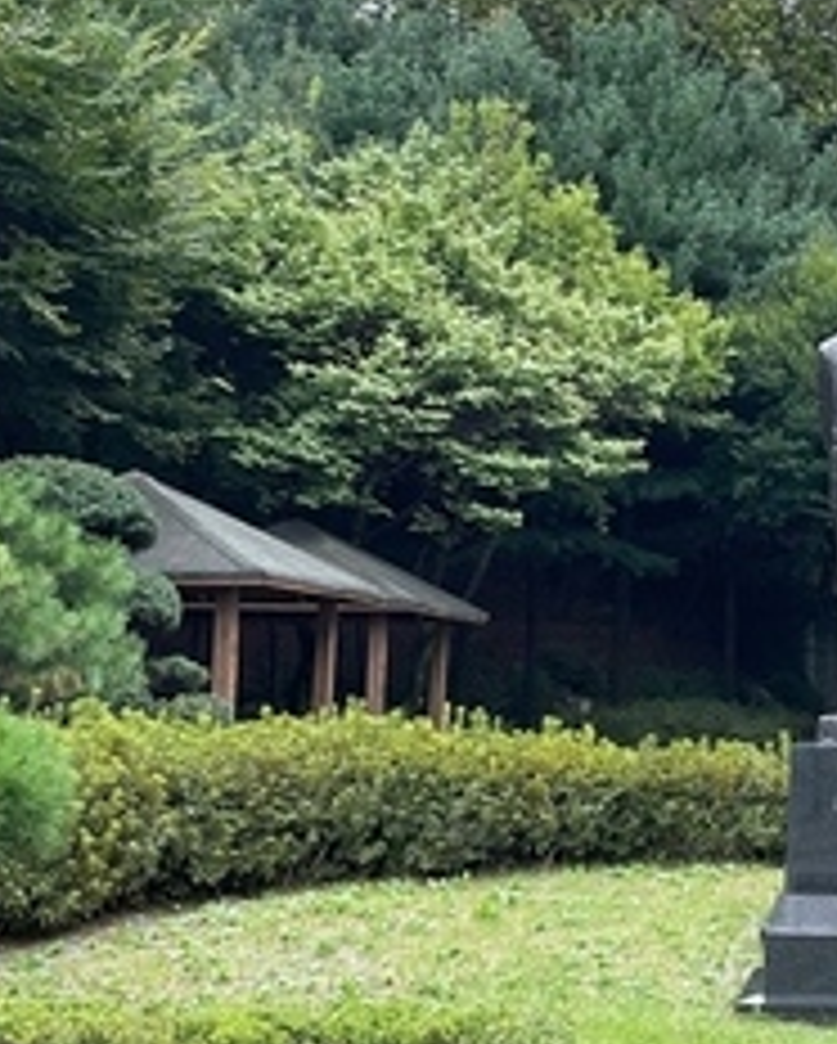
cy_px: 538
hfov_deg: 23.7
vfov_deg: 30.5
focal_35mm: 62
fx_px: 1917
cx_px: 817
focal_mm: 4.2
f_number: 1.6
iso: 125
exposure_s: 1/66
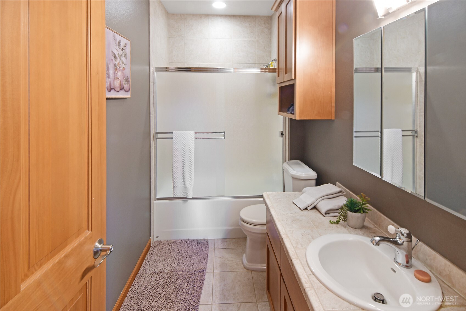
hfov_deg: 90.0
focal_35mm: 18
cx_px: 233
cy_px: 156
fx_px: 233
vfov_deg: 67.4
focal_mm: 12
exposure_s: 2
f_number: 13
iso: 125
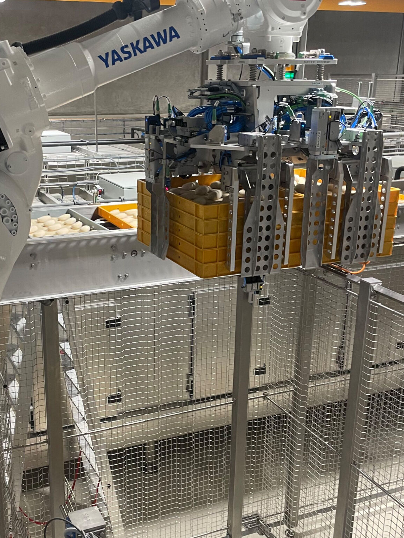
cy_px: 279
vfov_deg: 44.8
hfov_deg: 34.1
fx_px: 654
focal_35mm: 42
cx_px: 140
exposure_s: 1/49
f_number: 1.6
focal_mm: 4.2
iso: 100
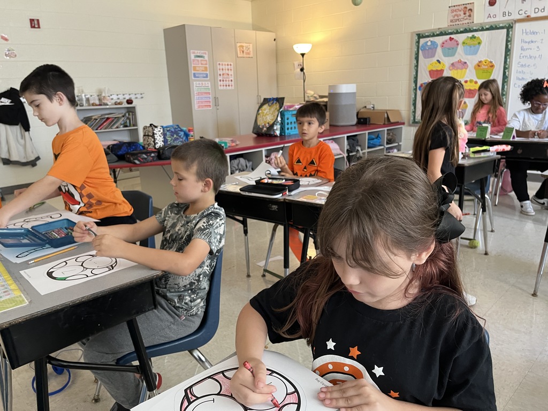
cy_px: 206
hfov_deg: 67.3
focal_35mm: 26
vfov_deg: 53.1
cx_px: 274
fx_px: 412
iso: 320
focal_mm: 5.1
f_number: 1.6
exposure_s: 1/60
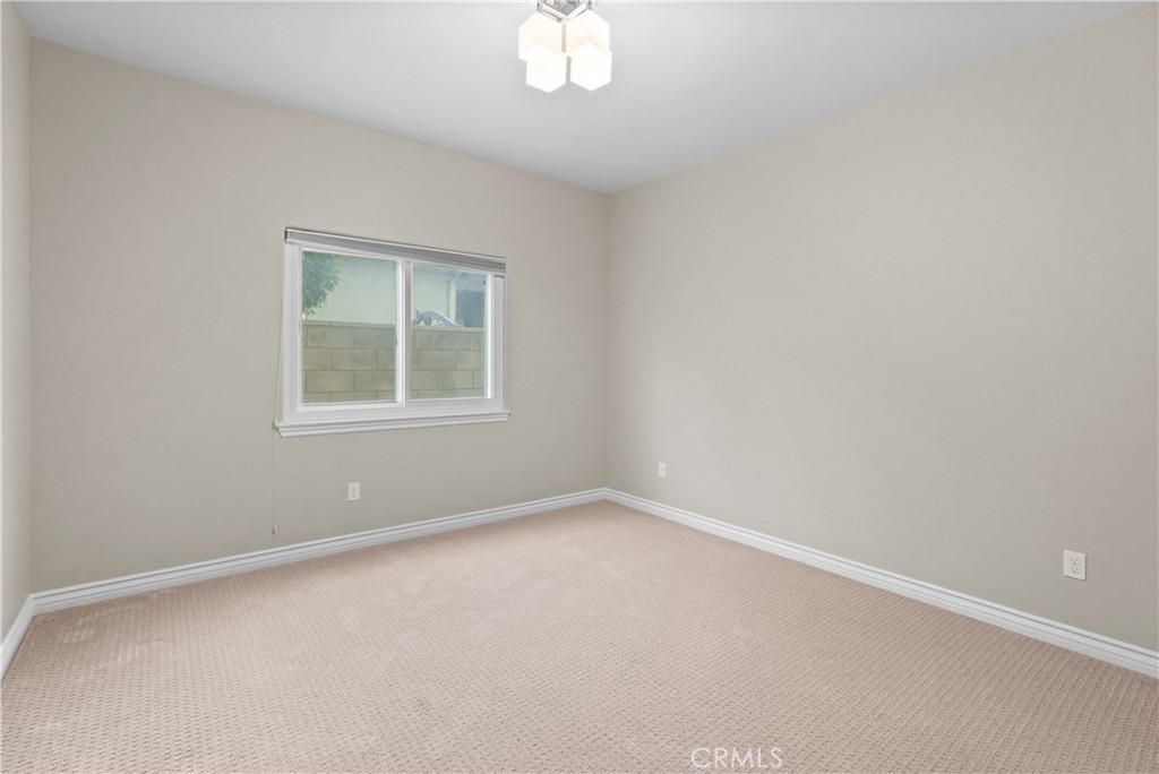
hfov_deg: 96.7
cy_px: 387
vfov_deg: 73.8
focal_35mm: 16
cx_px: 580
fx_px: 515
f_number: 5
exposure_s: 1/30
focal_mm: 16
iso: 3200
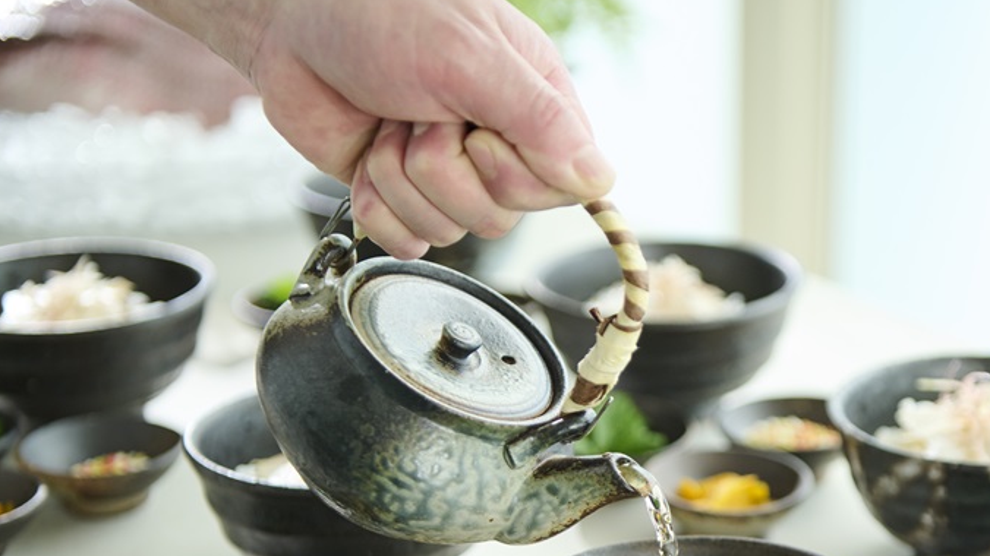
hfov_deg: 22.8
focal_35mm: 93
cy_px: 448
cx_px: 704
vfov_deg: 12.9
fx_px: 2441
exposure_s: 1/125
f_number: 2.8
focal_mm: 60
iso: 500
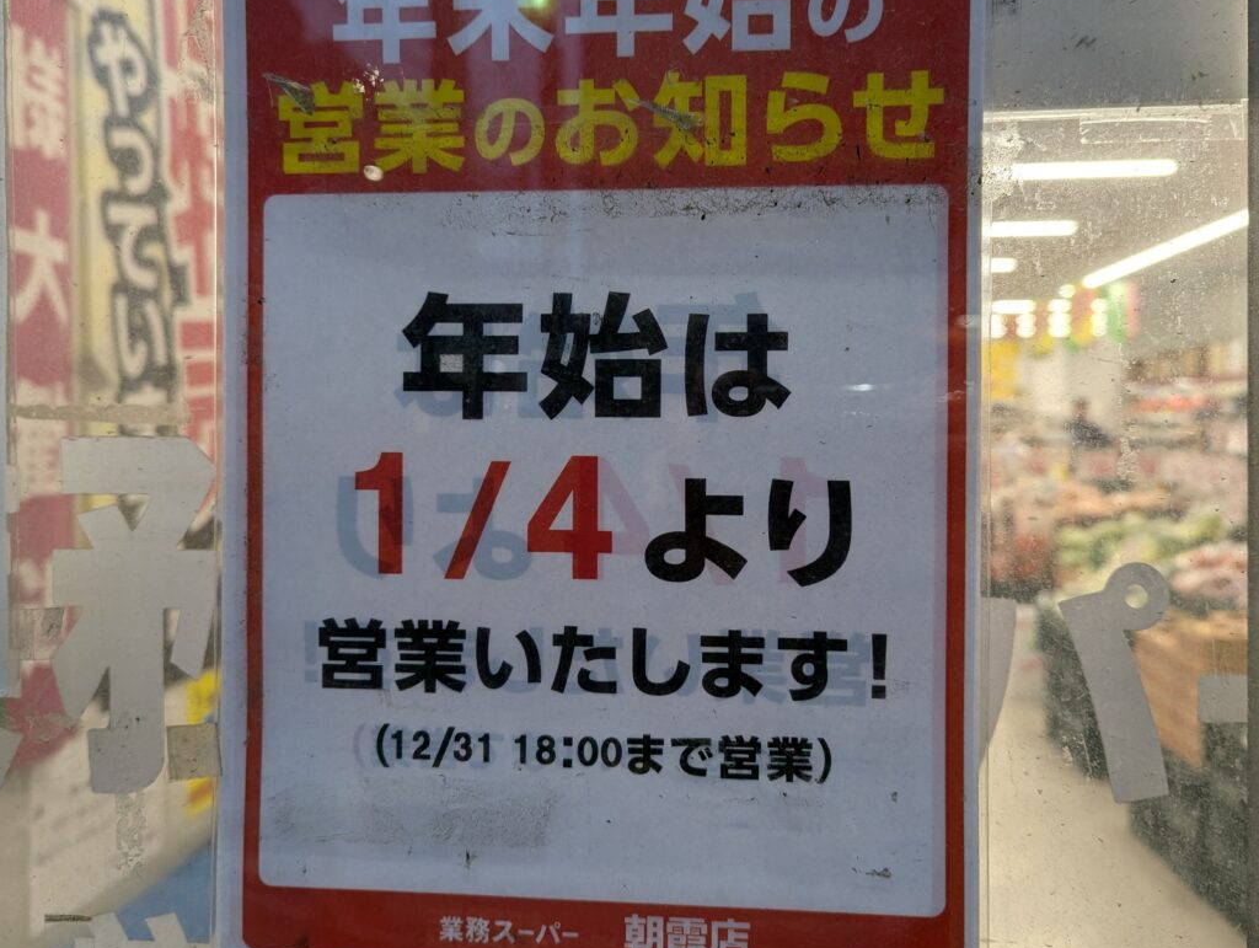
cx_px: 649
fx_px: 1093
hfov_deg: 59.9
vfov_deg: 46.9
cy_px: 435
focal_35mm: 30
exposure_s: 1/100
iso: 51
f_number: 1.85
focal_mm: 6.81
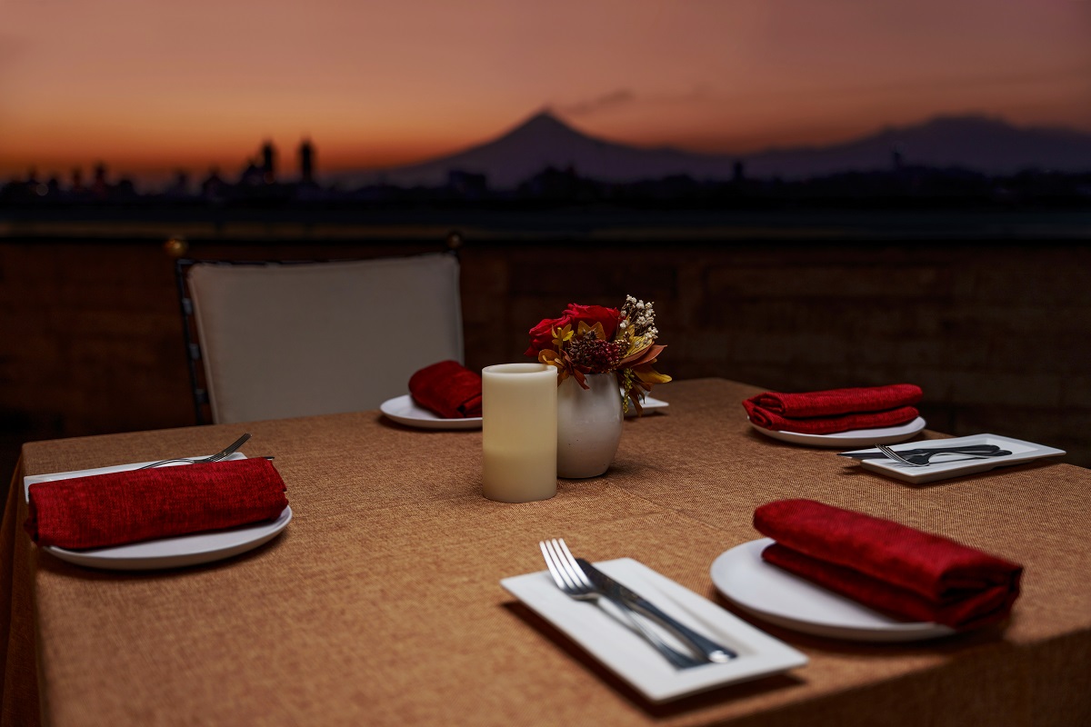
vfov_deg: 35.3
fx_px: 1142
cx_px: 546
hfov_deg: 51.0
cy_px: 364
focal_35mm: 38
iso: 200
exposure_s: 1/320
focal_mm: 37.7
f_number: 2.8
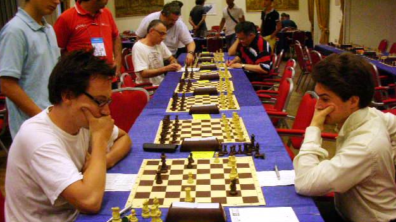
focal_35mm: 39
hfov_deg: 51.6
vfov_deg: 30.2
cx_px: 199
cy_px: 146
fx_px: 409
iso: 400
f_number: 3
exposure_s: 1/42.7
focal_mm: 5.8
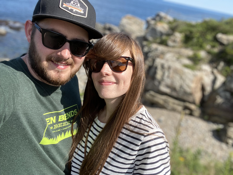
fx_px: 202
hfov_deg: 60.0
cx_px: 116
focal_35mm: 30
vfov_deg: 46.8
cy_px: 88
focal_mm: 2.71
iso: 25
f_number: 2.2
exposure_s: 1/750
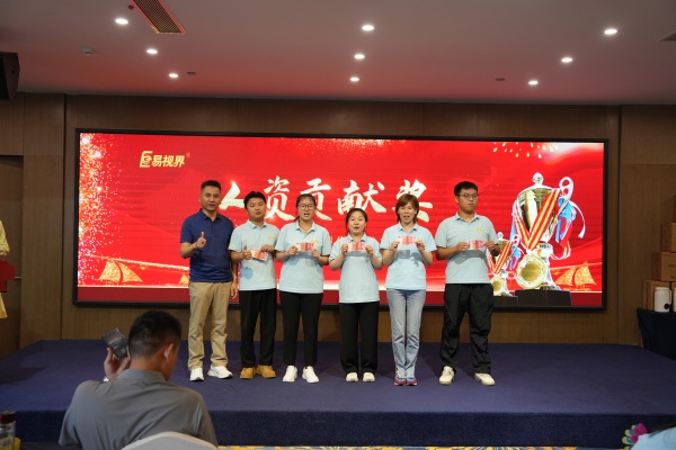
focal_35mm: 37
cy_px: 225
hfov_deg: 51.9
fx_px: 695
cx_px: 338
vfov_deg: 35.9
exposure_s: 1/160
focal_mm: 37
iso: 1250
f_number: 4
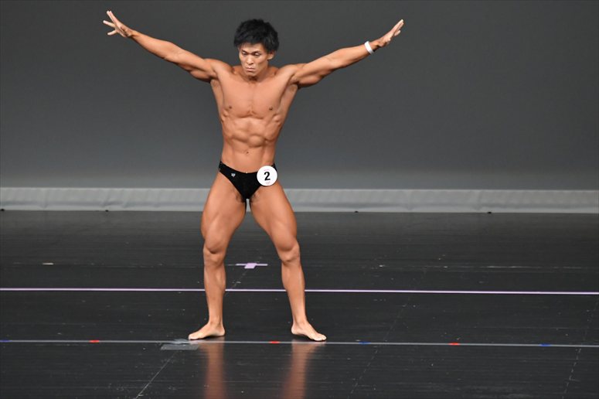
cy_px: 200
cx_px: 300
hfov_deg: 6.0
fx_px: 5738
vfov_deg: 4.0
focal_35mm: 345
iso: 4000
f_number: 5.6
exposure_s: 1/400
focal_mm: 230
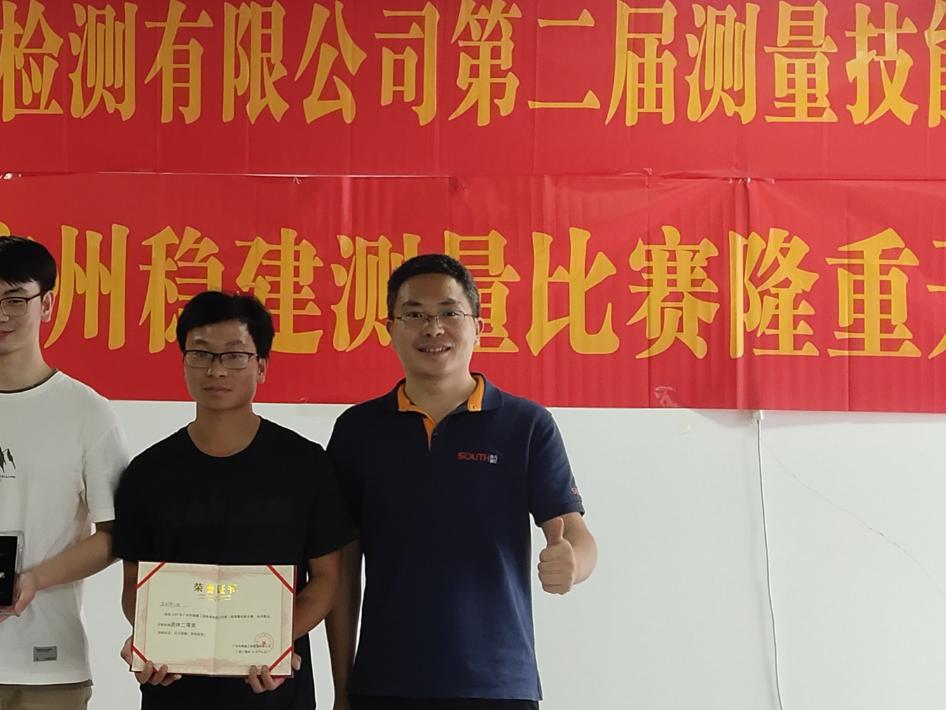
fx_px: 2077
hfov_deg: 25.1
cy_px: 194
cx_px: 139
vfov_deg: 19.3
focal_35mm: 76
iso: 248
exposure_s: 1/50
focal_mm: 4.35
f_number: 1.8
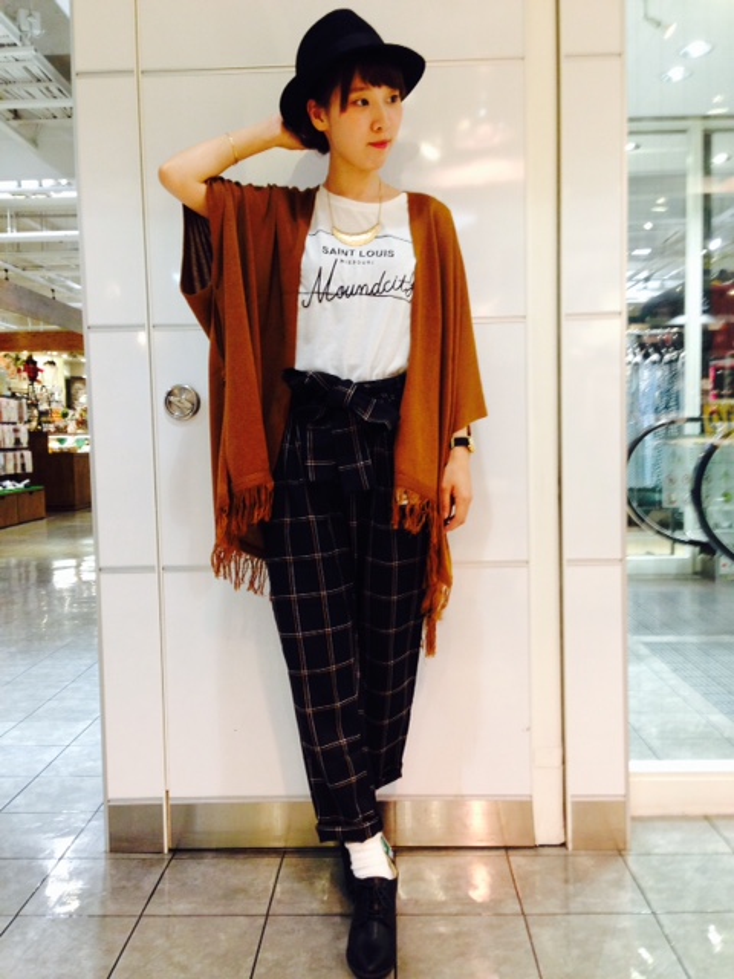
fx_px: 933
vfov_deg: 55.4
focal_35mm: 33
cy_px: 490
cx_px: 367
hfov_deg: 42.9
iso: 100
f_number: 2.4
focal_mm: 4.12
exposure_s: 1/20
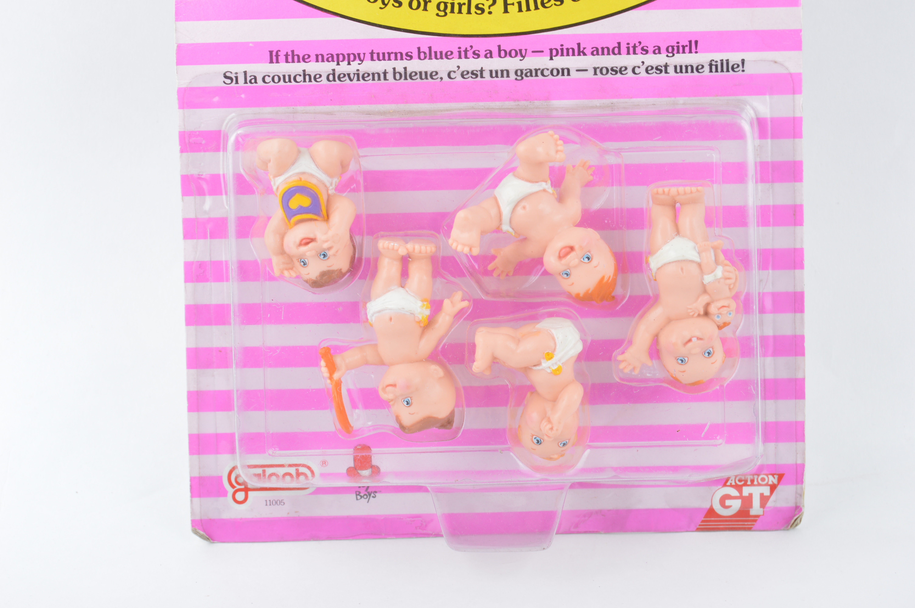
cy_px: 304
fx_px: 2095
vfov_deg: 16.5
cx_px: 458
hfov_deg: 24.6
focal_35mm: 82
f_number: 9
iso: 100
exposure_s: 1/25
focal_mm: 55
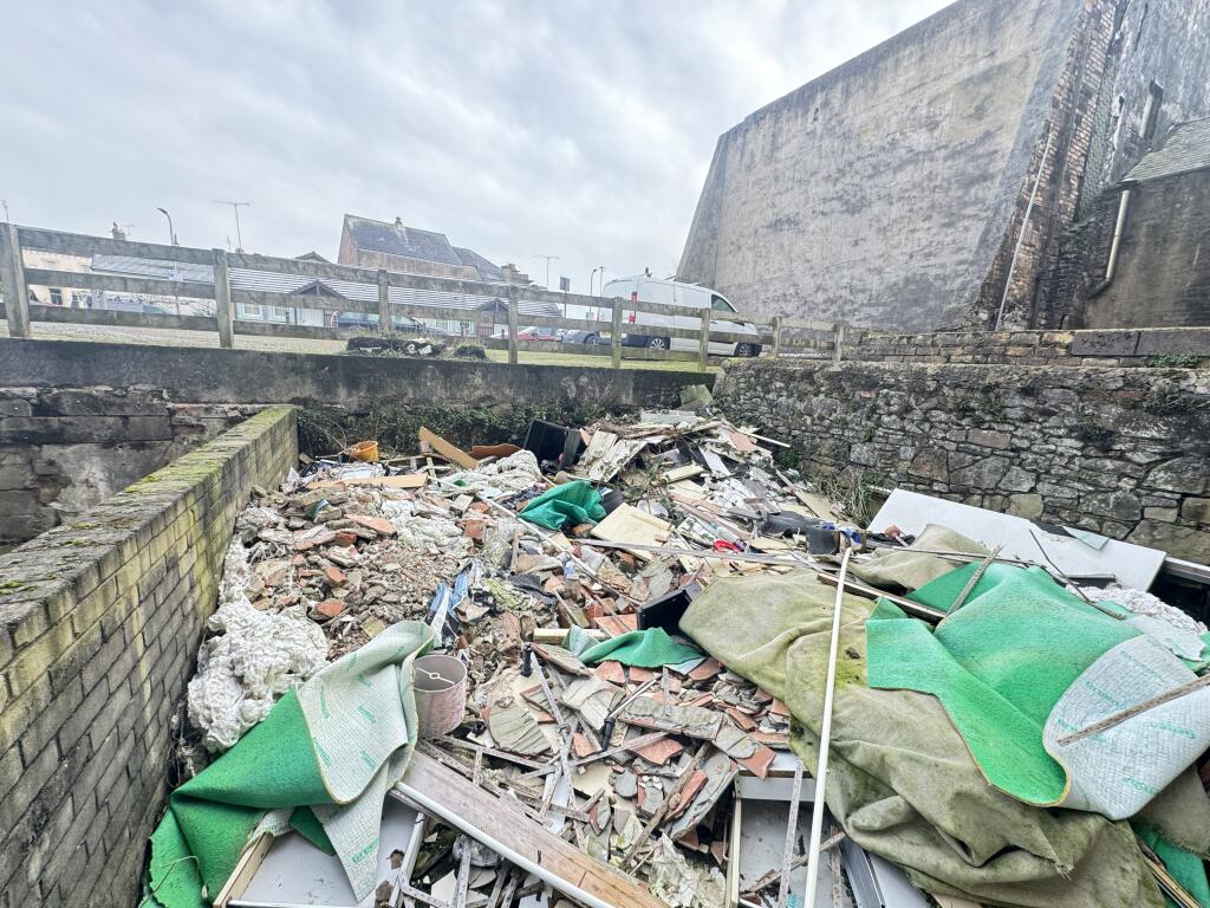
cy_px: 454
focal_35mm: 14
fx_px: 489
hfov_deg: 102.1
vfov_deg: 85.7
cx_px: 605
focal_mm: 2.22
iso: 125
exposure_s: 1/99
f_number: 2.2
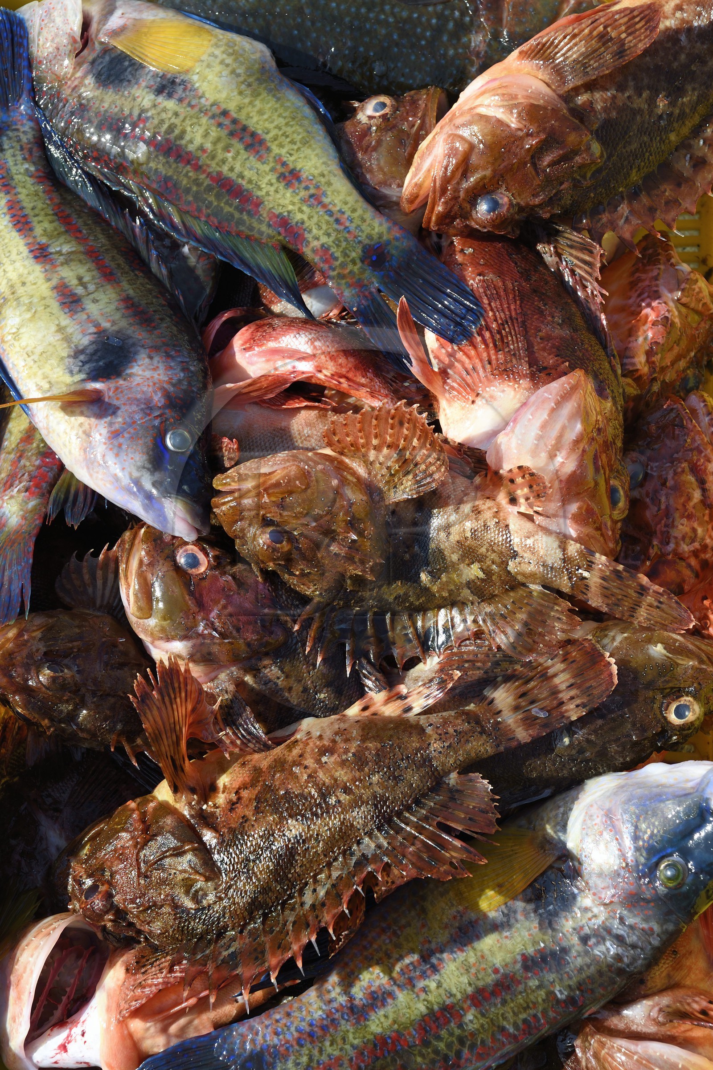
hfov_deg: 19.4
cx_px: 356
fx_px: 2081
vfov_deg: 28.9
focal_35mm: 70
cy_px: 535
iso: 200
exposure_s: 1/160
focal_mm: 70
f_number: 13
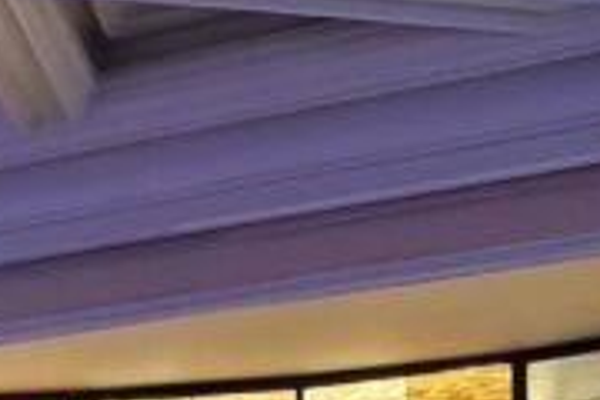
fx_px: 1383
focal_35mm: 83
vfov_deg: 14.2
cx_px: 670
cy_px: 760
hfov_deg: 22.9
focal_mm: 2.22
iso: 400
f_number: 2.2
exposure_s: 1/60
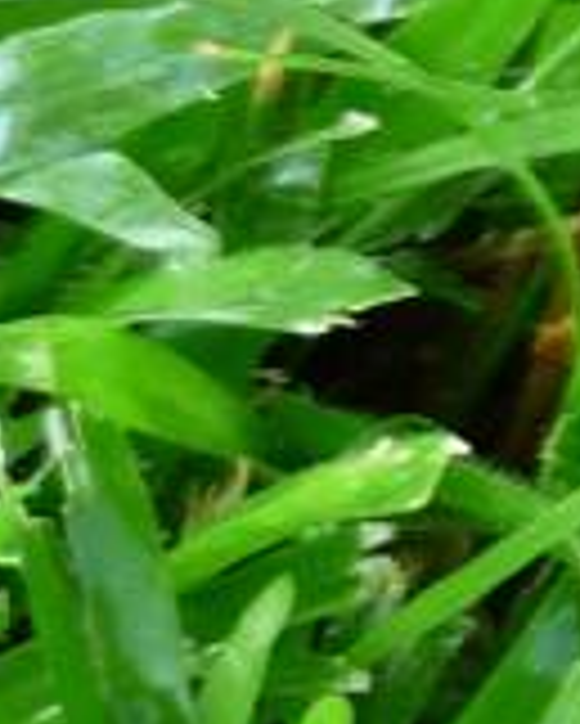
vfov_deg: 1.4
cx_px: 2666
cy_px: -416
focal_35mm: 1362
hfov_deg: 1.1
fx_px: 29197
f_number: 2.8
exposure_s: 1/200
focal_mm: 31.1
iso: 100
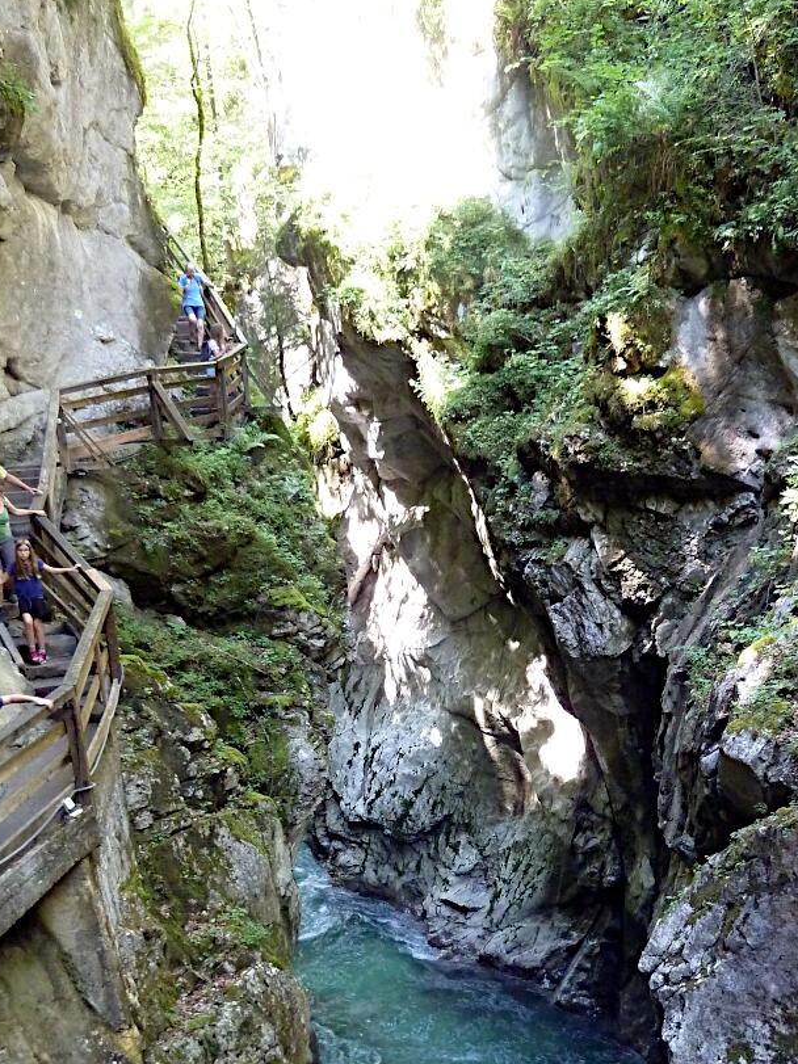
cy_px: 761
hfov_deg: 38.4
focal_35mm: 37
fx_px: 1138
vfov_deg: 48.7
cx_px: 507
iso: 400
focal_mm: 4.1
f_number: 3.3
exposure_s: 1/30
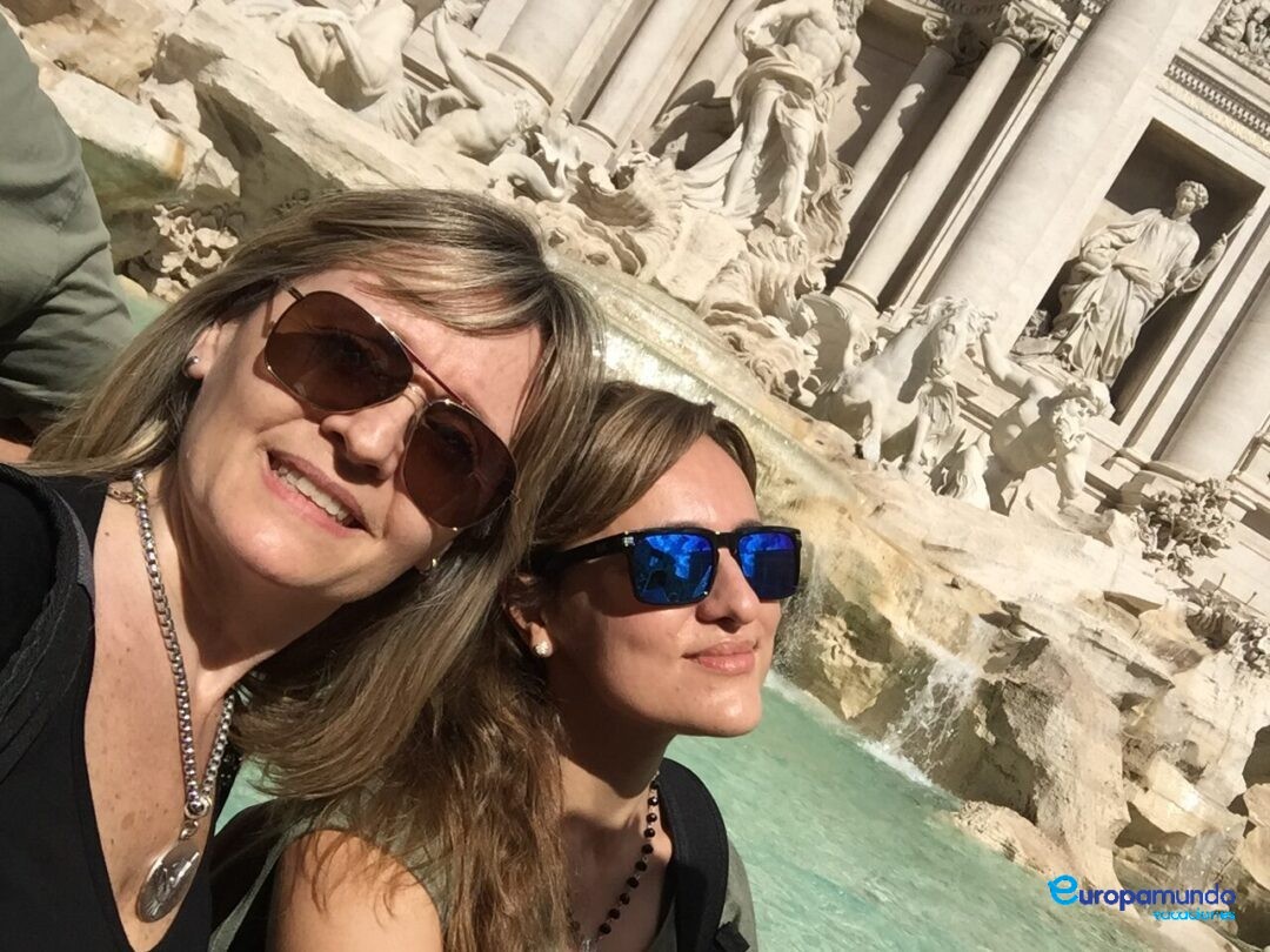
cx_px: 635
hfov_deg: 58.4
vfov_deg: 45.4
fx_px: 1137
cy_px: 476
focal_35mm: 31
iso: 32
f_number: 2.2
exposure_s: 1/3846
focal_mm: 2.65
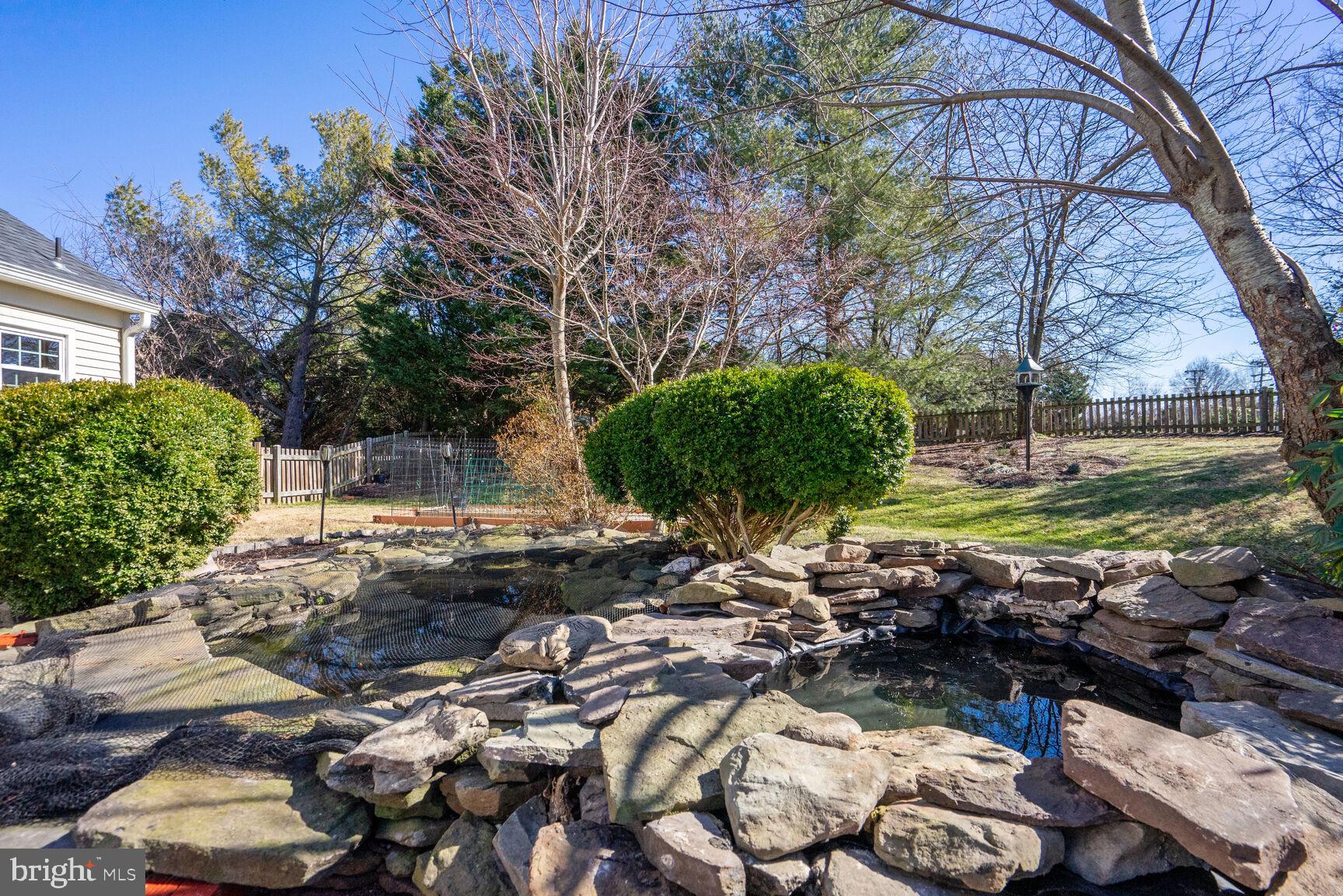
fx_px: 597
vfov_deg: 73.7
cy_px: 448
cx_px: 672
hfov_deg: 96.7
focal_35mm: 16
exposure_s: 1/1250
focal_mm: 16
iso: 800
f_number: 8
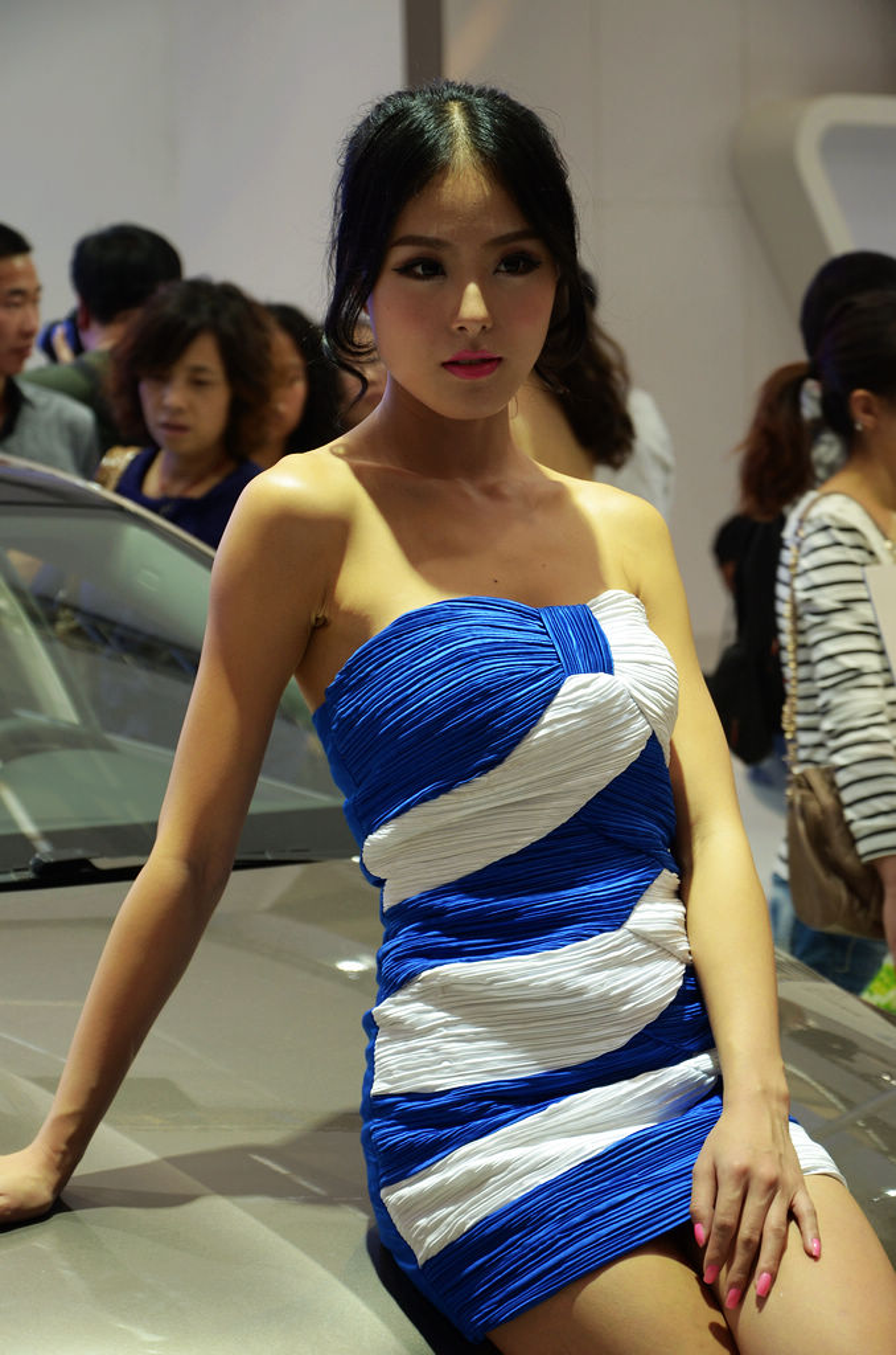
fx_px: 3938
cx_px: 448
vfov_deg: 19.5
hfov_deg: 13.0
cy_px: 678
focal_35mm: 105
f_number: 6.3
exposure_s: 1/50
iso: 320
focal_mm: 70
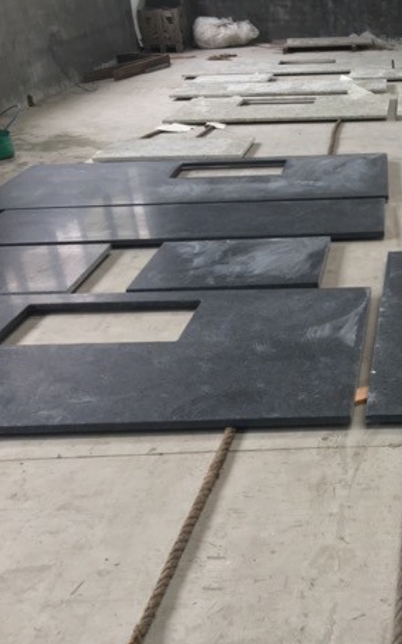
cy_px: 351
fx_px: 824
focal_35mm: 47
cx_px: 446
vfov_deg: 42.6
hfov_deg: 25.4
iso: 40
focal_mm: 4.15
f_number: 2.2
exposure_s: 1/100
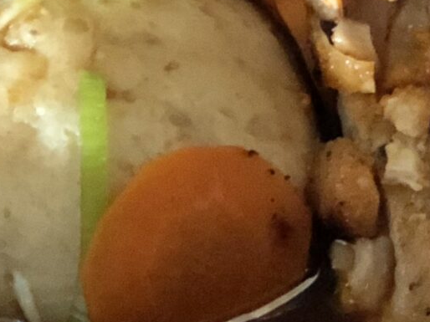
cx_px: 351
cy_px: 80
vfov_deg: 5.2
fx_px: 3526
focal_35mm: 284
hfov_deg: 7.0
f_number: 2.8
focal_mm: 6.6
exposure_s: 1/30
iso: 640
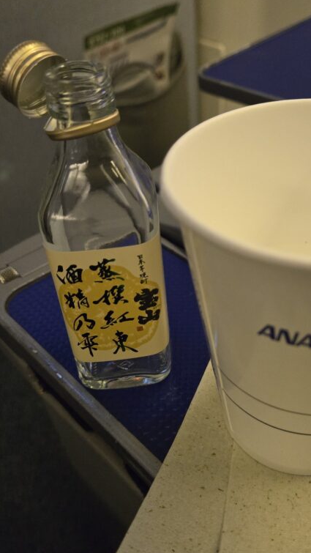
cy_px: 278
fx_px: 498
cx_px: 210
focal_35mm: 34
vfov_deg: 58.0
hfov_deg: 34.3
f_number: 1.8
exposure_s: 1/100
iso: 2000
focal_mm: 5.4
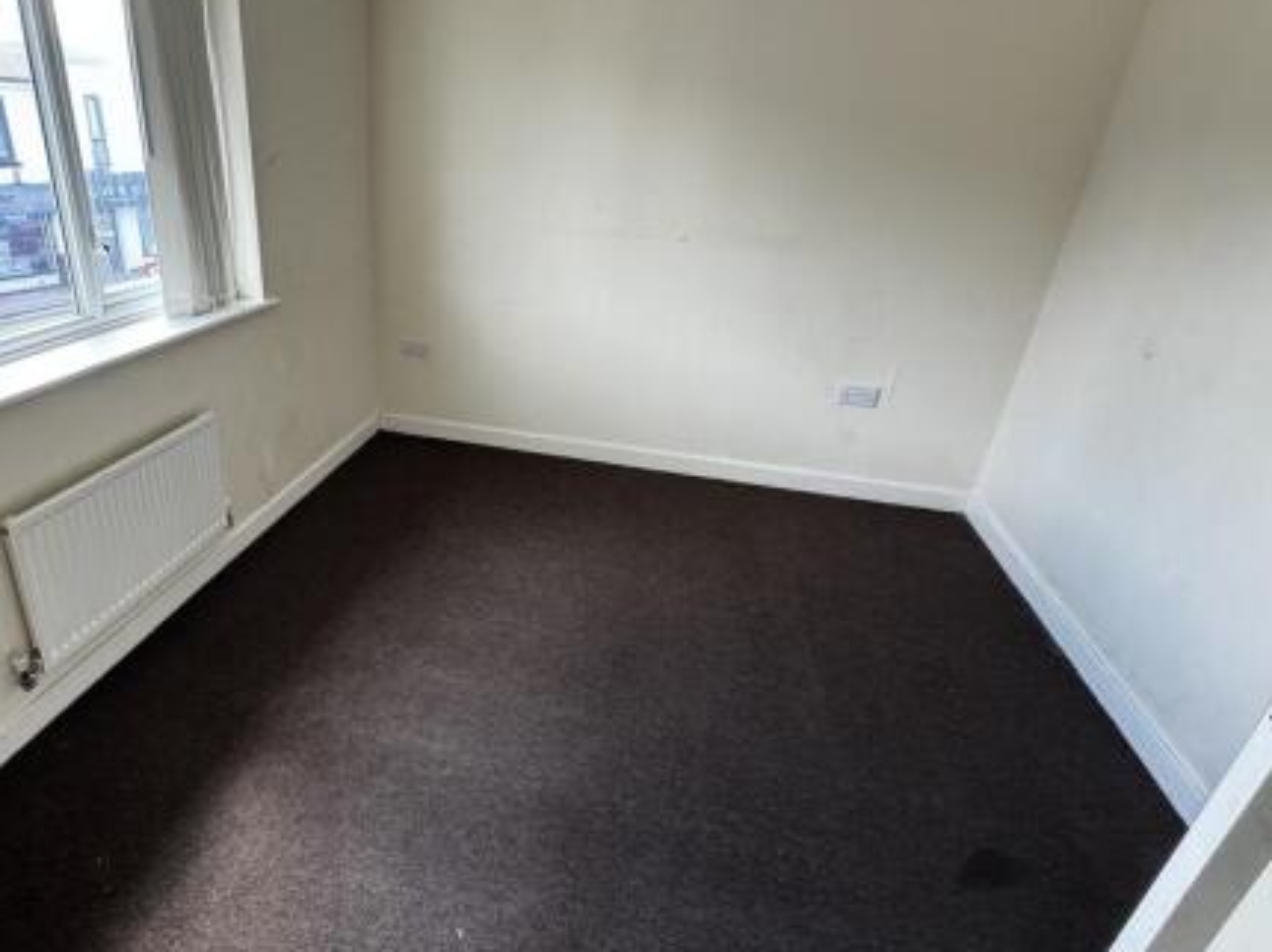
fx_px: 698
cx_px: 433
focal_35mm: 19
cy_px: 439
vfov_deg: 68.5
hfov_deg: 82.1
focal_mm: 2.22
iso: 320
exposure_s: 1/99
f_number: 2.2
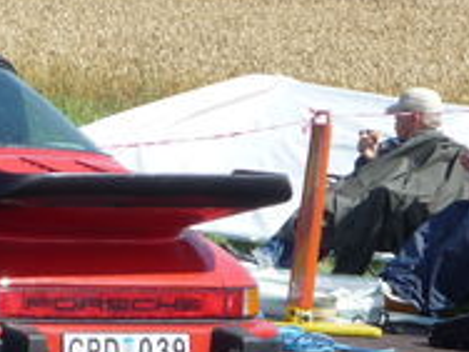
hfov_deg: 5.8
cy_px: 187
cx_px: -225
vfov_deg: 4.4
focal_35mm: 340
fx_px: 4607
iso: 100
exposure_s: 1/320
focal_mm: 16.5
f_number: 5.1
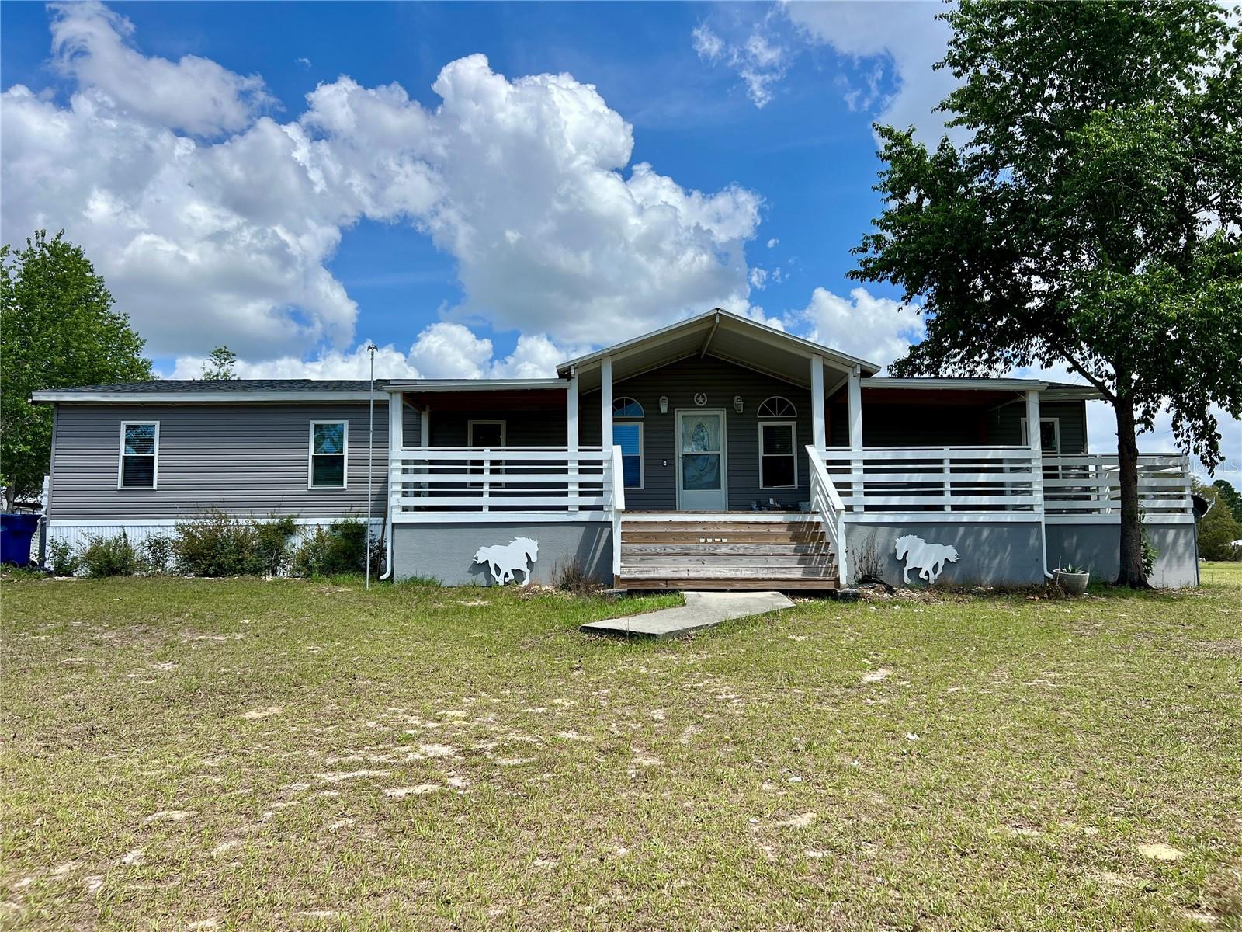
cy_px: 466
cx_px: 621
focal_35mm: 26
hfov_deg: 67.3
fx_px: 933
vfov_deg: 53.1
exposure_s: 1/4831
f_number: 1.5
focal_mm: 5.7
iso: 50
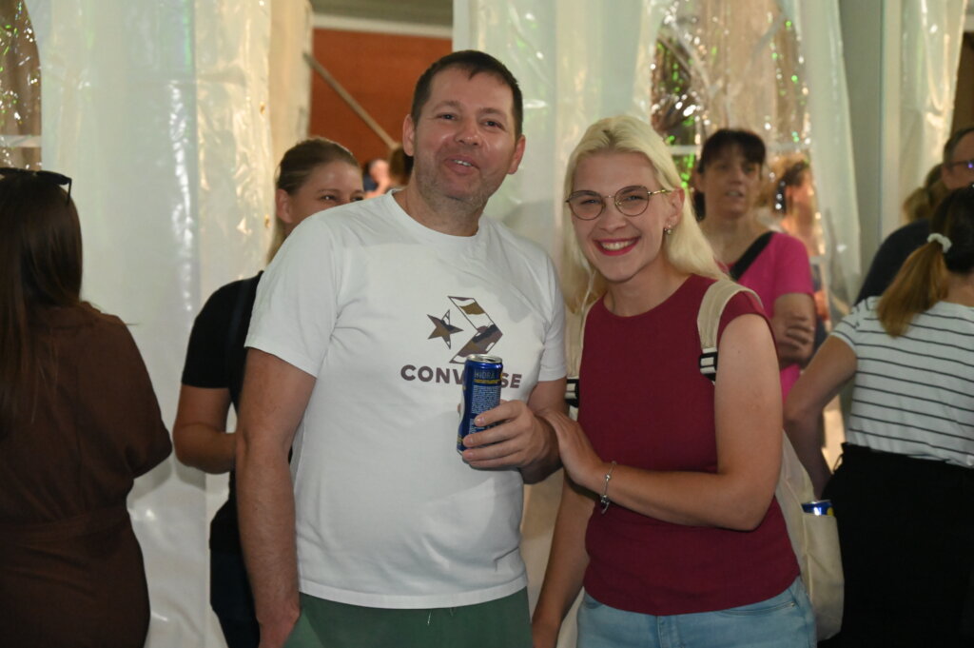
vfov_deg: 18.9
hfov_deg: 28.1
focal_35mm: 72
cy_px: 324
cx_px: 487
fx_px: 1946
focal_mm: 72
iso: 16000
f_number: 6
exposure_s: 1/80
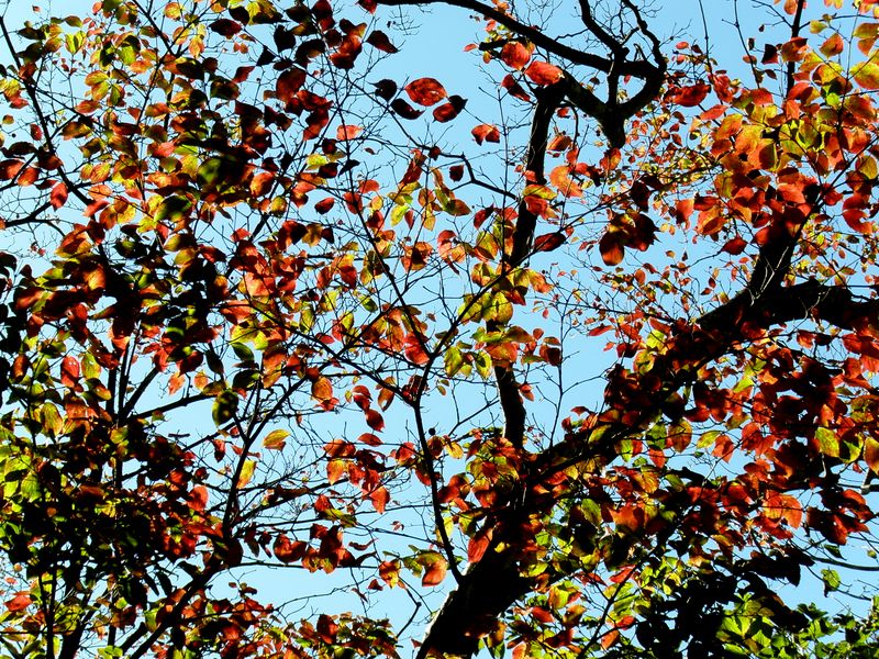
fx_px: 2539
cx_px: 440
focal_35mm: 100
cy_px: 330
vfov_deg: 14.8
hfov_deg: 19.6
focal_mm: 17.7
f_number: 5.1
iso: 64
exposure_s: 1/200
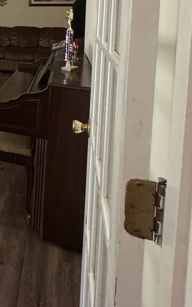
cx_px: -59
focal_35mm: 37
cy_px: 23
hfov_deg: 28.2
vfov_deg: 46.8
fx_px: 310
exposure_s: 1/60
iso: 500
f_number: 2.2
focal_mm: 2.22
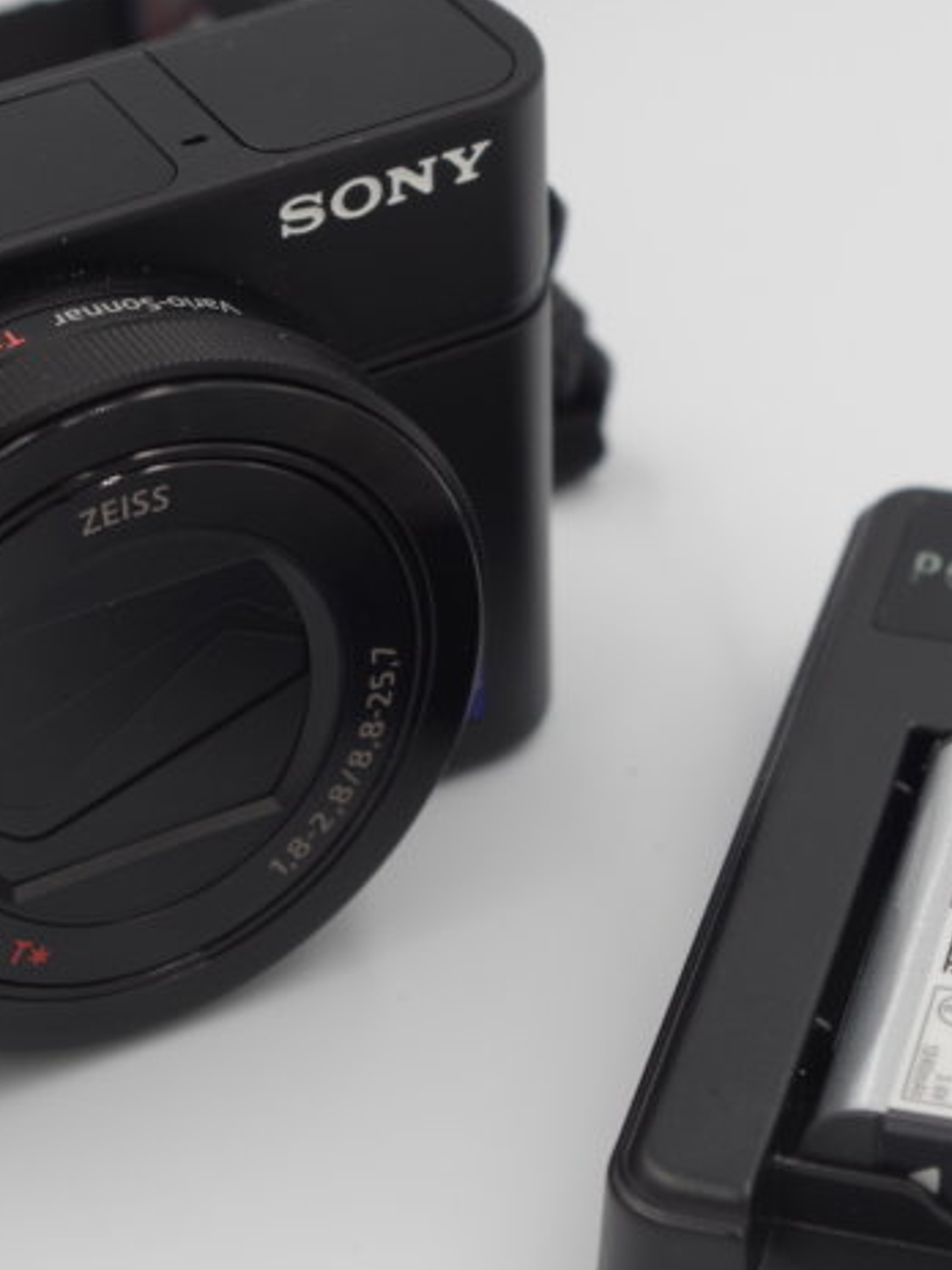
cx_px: 369
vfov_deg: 16.8
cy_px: 738
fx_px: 4290
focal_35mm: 117
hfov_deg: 12.7
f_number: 7.1
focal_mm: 40
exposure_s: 1/100
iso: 200
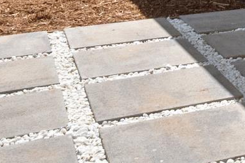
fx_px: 707
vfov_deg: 11.9
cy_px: -148
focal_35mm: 104
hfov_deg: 15.7
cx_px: 486
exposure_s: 1/50
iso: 250
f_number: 9
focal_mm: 16
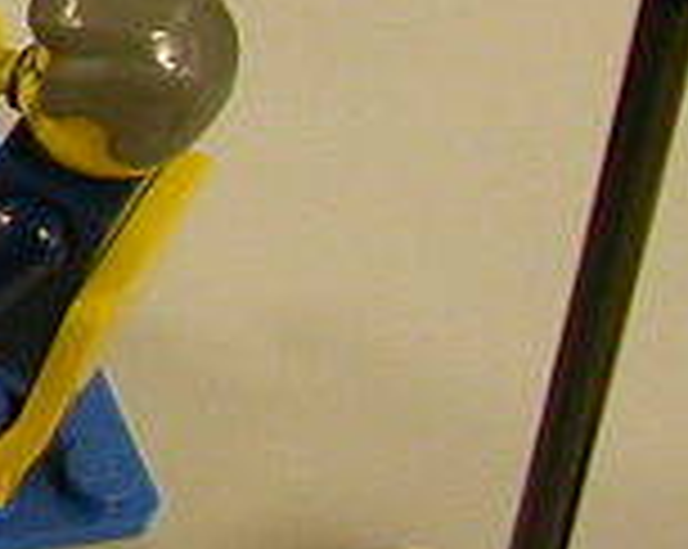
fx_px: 5064
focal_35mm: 249
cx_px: -1318
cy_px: -414
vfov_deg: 6.1
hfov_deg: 7.0
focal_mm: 7.85
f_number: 2.6
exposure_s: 1/15.9
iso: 100
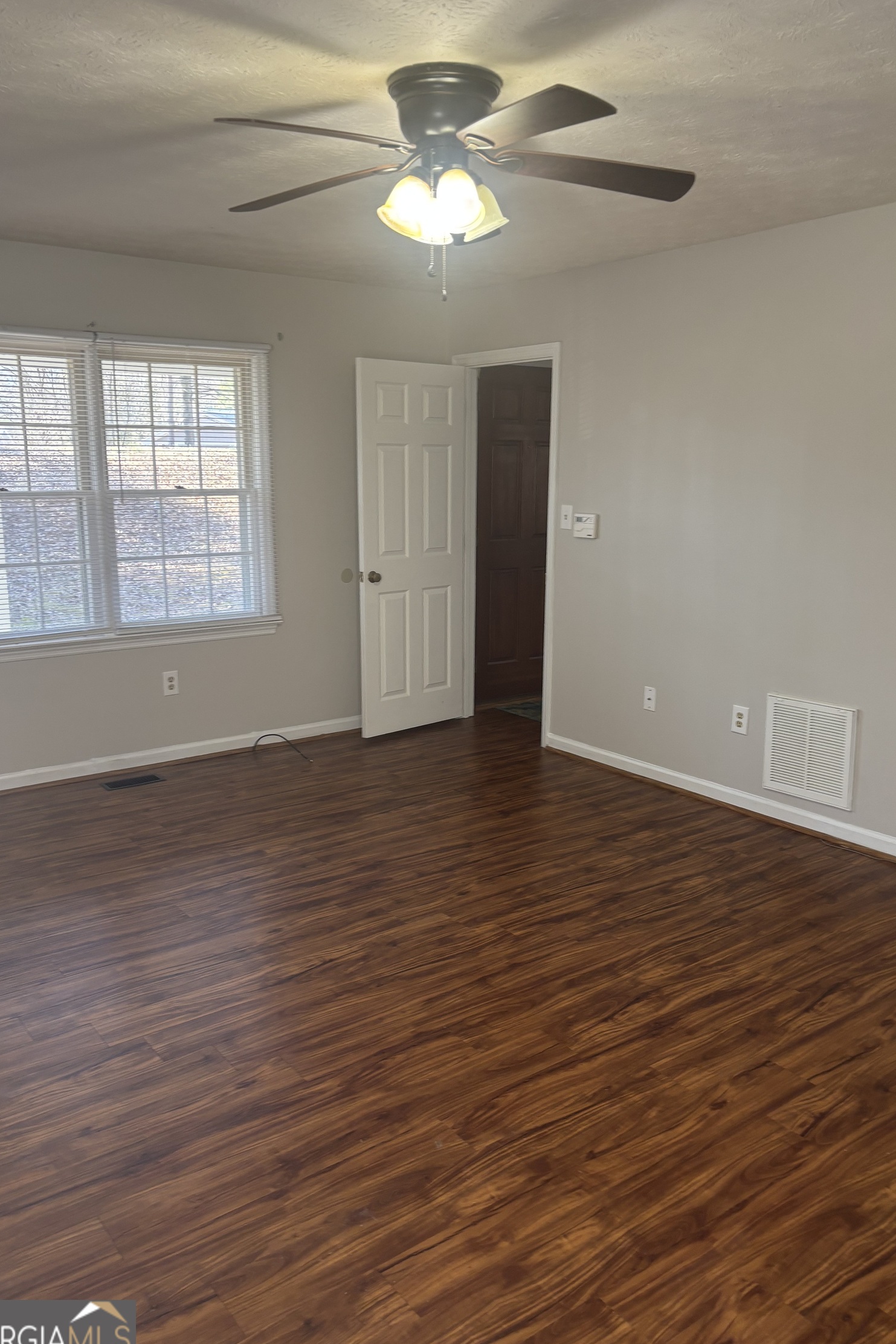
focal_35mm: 28
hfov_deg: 46.4
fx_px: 1045
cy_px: 674
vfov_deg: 65.5
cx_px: 450
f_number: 1.6
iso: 100
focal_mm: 5.96
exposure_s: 1/60
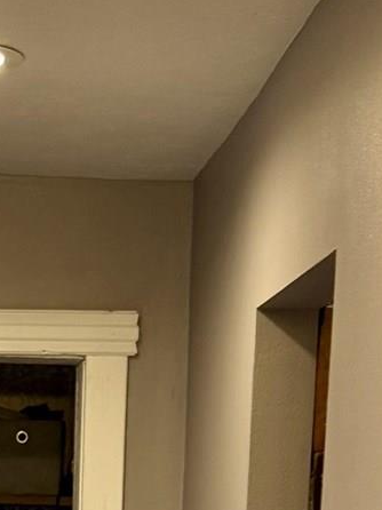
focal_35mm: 124
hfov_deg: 11.8
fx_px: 1826
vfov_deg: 14.3
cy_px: 875
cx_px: -26
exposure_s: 1/60
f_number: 1.78
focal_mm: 6.76
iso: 160
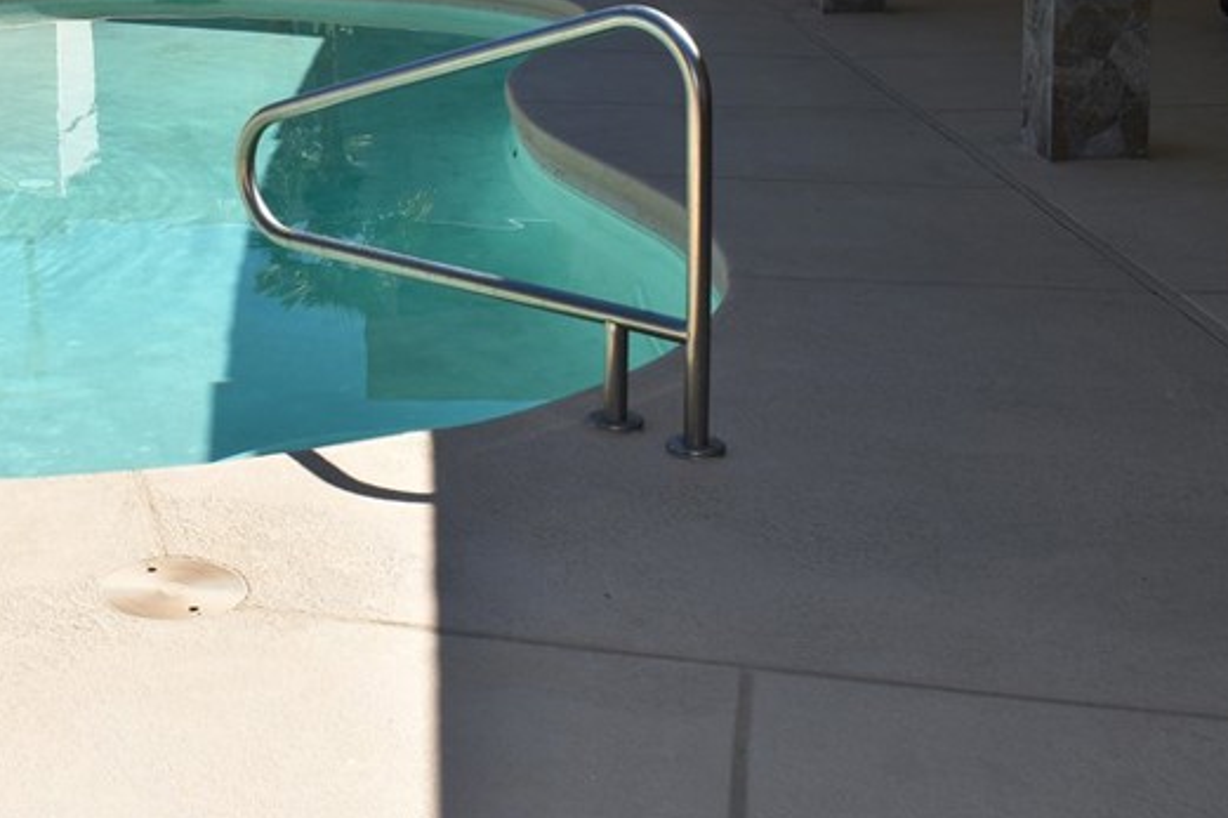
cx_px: 170
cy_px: 81
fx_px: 2012
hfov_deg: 32.6
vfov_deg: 22.4
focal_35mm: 59
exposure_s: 1/200
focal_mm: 20
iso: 100
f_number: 13
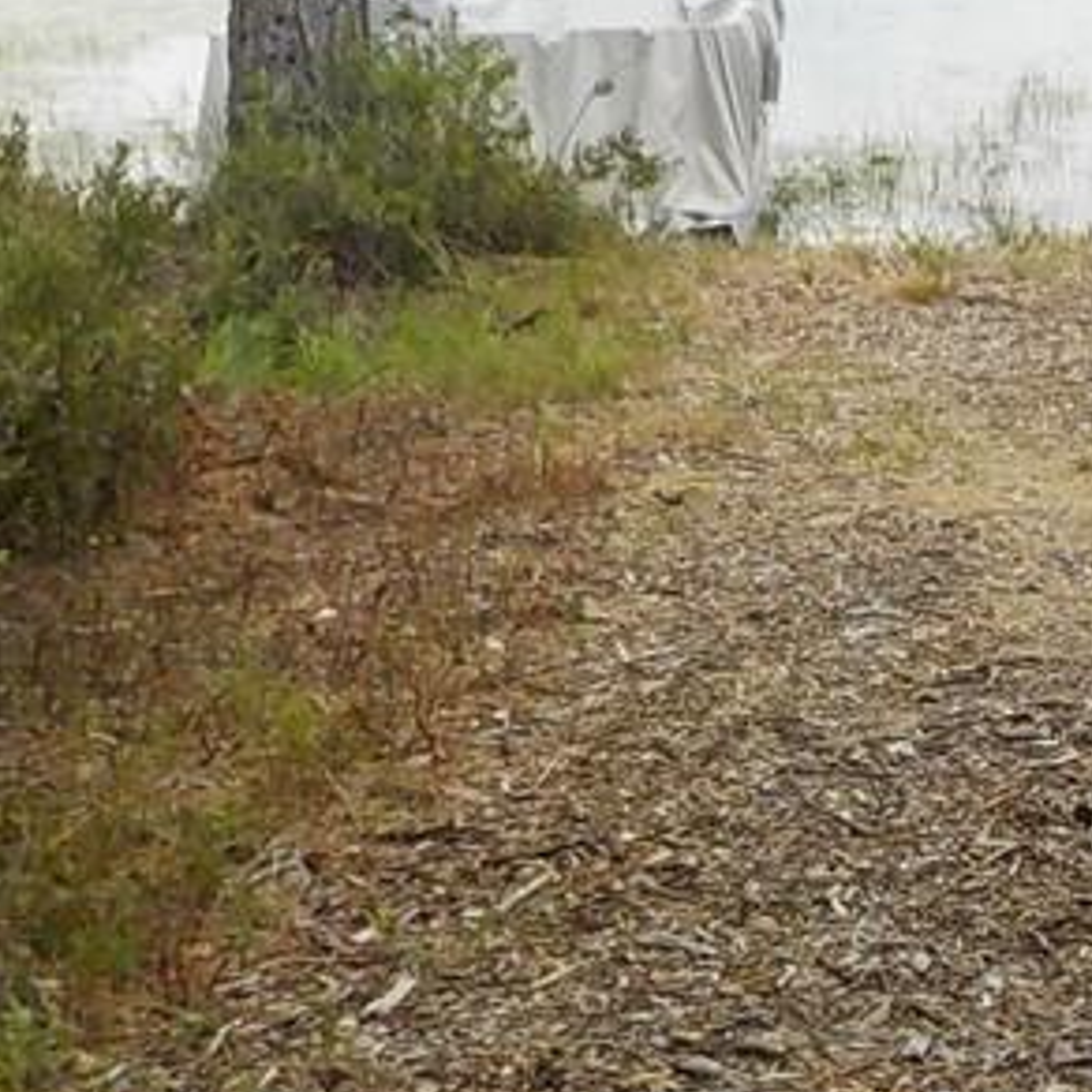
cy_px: 789
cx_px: 1133
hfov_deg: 18.1
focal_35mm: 93
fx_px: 3319
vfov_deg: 18.6
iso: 125
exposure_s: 1/200
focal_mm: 4.1
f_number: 3.3
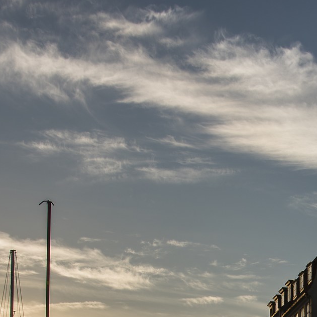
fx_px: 1005
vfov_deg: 17.1
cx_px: 378
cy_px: 380
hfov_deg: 17.1
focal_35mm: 97
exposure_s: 1/200
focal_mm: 30
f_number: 8
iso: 100
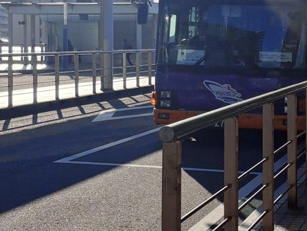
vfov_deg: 37.3
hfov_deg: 48.3
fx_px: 337
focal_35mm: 38
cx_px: 199
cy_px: 75
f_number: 1.6
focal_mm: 5.96
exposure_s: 1/10101
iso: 40
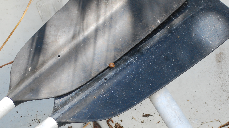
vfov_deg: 9.0
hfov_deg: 16.0
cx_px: 98
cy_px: 71
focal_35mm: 134
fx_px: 814
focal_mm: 52
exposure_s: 1/160
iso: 400
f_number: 5.6
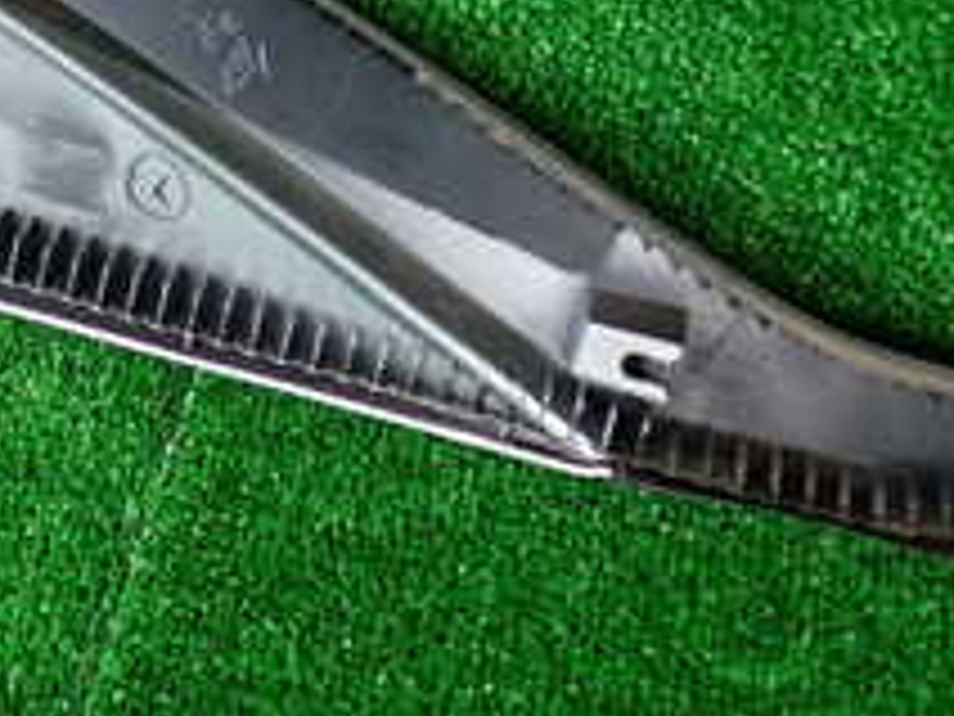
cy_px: 41
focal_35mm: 85
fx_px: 2343
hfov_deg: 21.5
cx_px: -171
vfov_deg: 17.1
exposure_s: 1/100
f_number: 2.3
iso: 200
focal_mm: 5.4
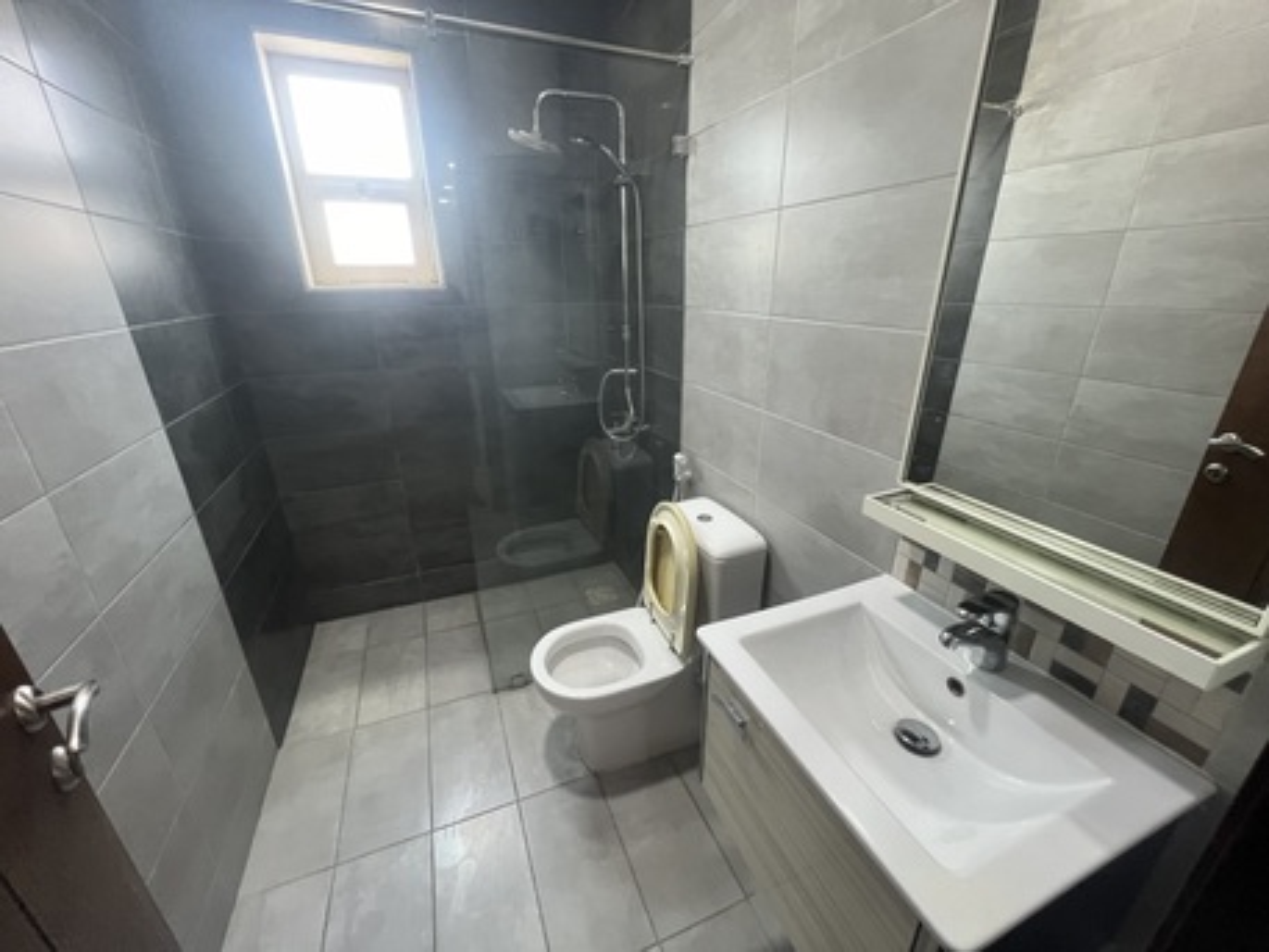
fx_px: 477
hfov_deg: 106.2
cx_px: 634
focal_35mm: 13
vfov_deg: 89.9
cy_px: 476
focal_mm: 1.57
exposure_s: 1/60
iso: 320
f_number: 1.8
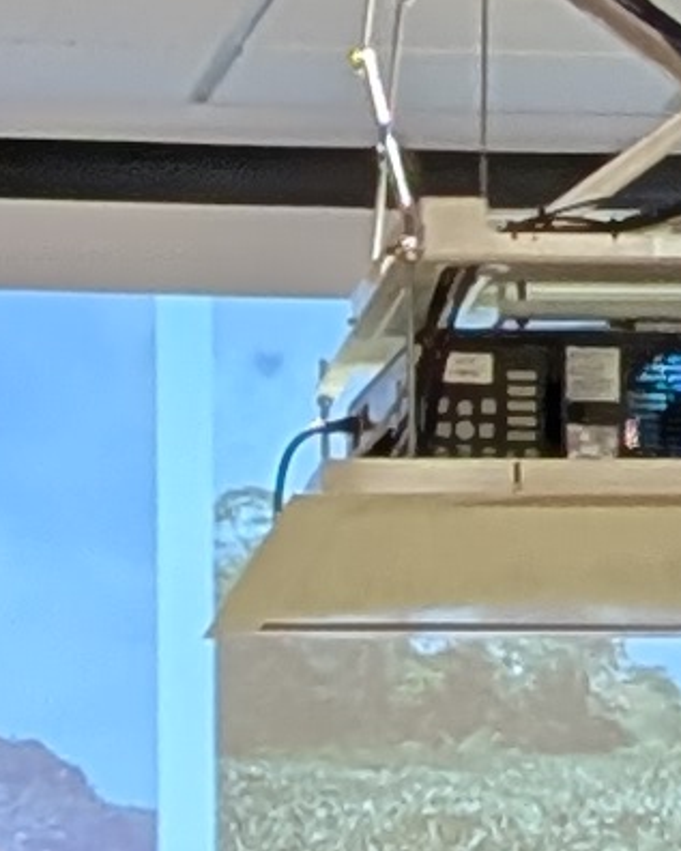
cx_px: 284
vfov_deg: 3.8
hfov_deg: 3.1
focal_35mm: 493
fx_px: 12416
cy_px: 2714
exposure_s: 1/60
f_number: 1.68
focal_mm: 6.9
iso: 99
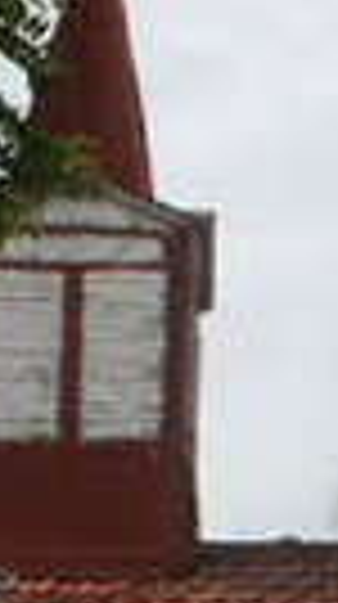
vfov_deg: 9.2
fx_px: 3647
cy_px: 976
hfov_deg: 5.2
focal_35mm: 228
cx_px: 699
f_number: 6.7
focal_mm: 7.18
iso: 64
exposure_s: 1/500
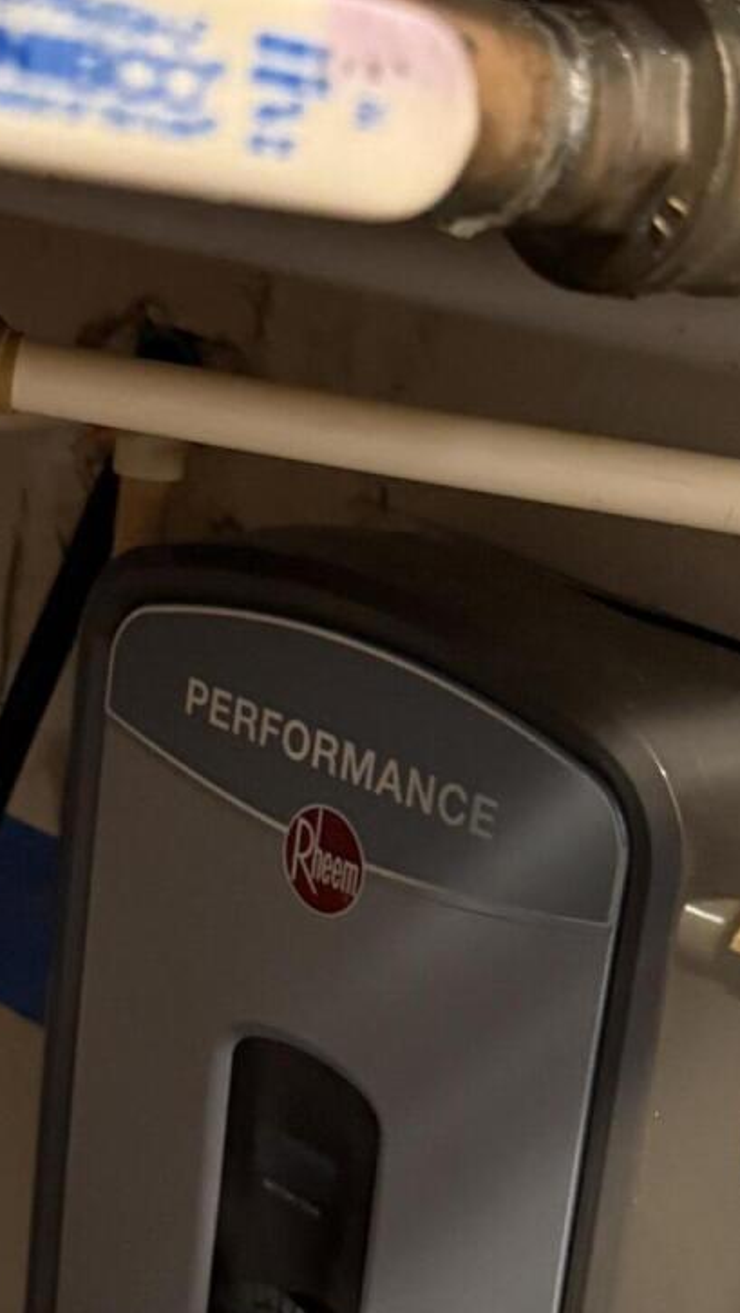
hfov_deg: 16.8
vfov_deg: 29.3
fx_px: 2509
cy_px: 792
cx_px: 286
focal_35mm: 72
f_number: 1.78
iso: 800
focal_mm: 6.76
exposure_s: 1/40
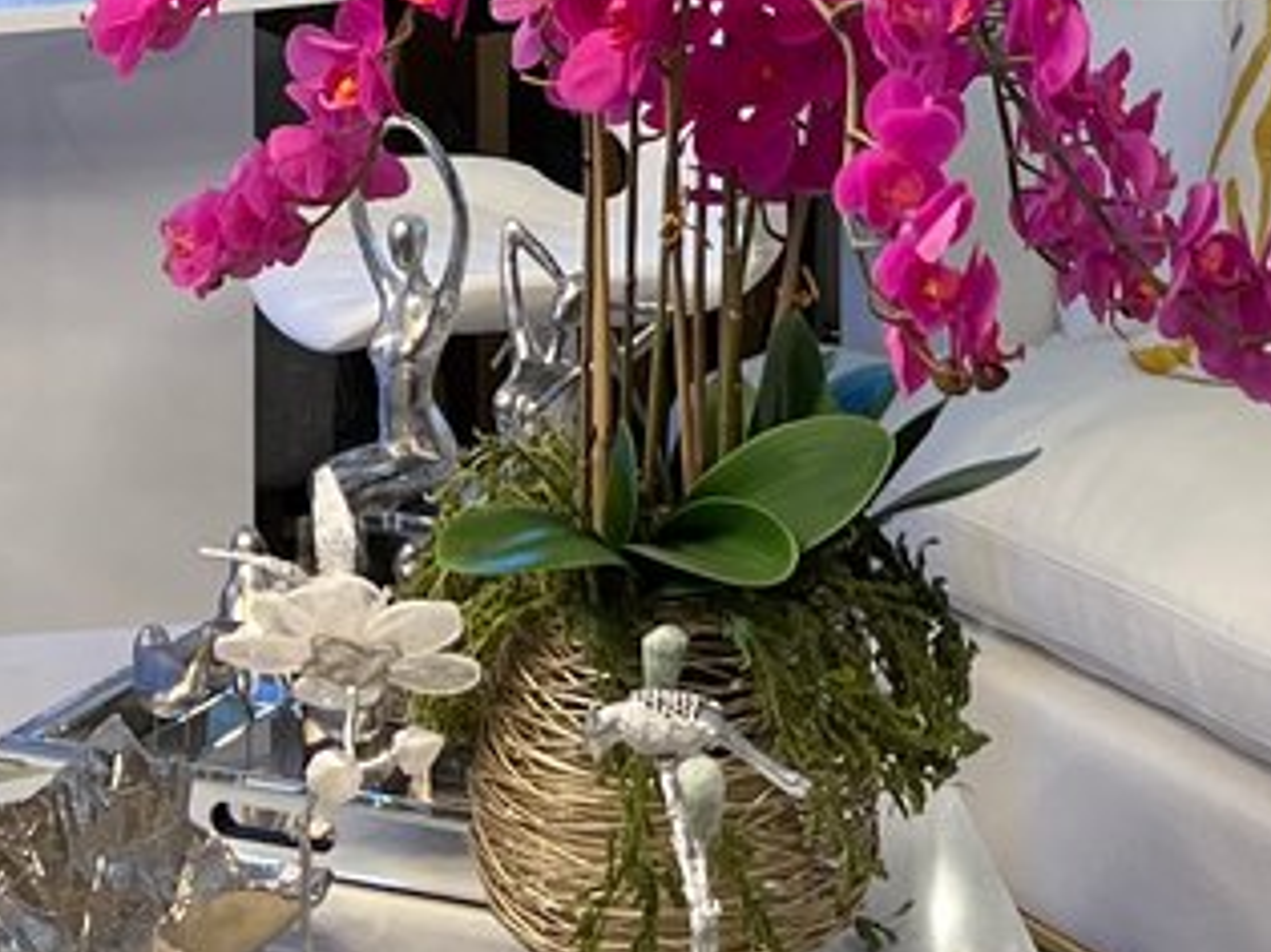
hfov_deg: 15.8
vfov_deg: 11.6
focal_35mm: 125
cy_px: -228
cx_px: 773
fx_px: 4588
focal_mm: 5.7
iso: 64
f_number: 1.5
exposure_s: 1/120
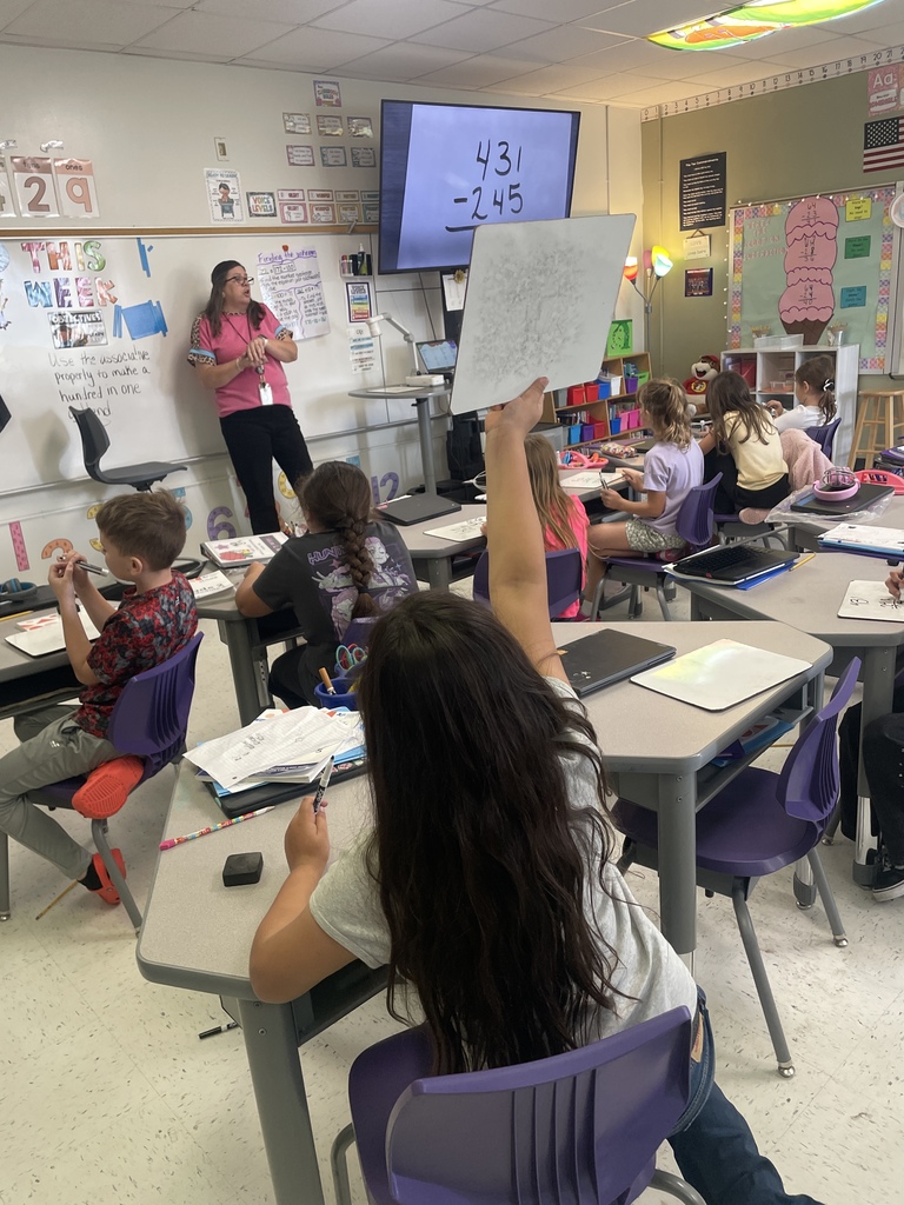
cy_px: 602
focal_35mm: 26
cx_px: 452
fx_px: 905
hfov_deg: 53.1
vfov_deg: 67.3
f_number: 1.6
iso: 125
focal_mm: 4.2
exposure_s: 1/115
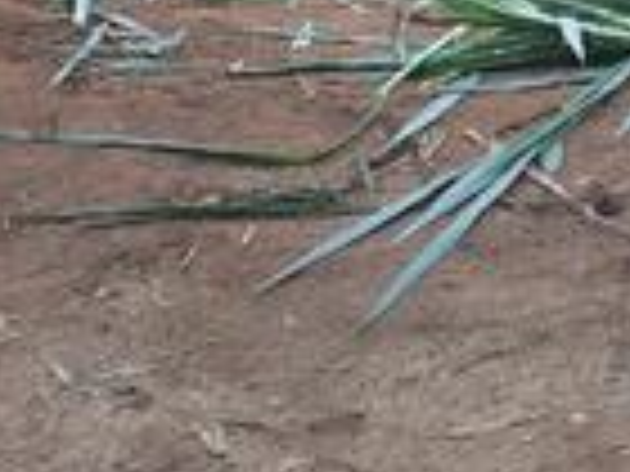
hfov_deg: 13.3
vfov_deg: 10.2
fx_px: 2421
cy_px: -517
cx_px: 1143
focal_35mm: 133
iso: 32
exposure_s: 1/232
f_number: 2.2
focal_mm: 4.15
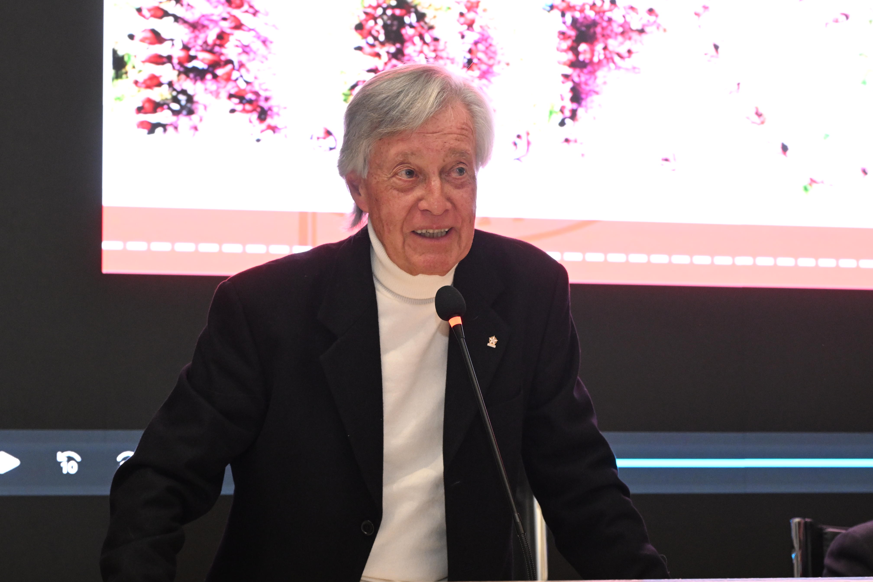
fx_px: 2134
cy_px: 291
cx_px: 436
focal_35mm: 88
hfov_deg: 23.1
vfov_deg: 15.5
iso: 2500
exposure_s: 1/100
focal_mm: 59
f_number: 5.6
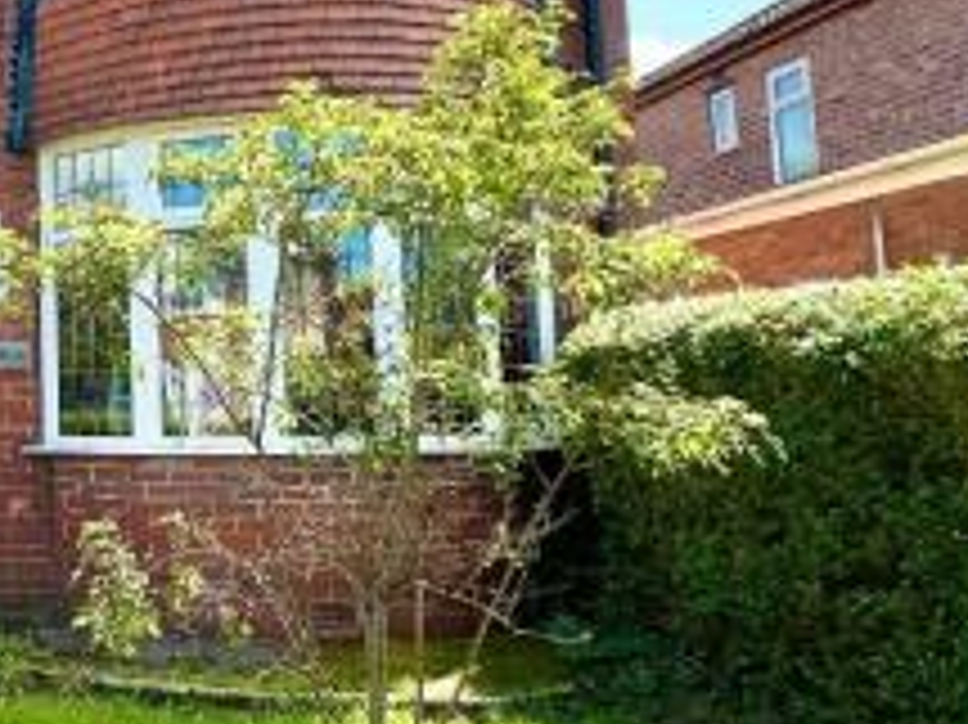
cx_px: -34
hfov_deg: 41.5
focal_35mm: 38
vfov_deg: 37.6
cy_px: 304
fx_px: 1062
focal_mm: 2.22
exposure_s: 1/647
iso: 40
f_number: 2.2
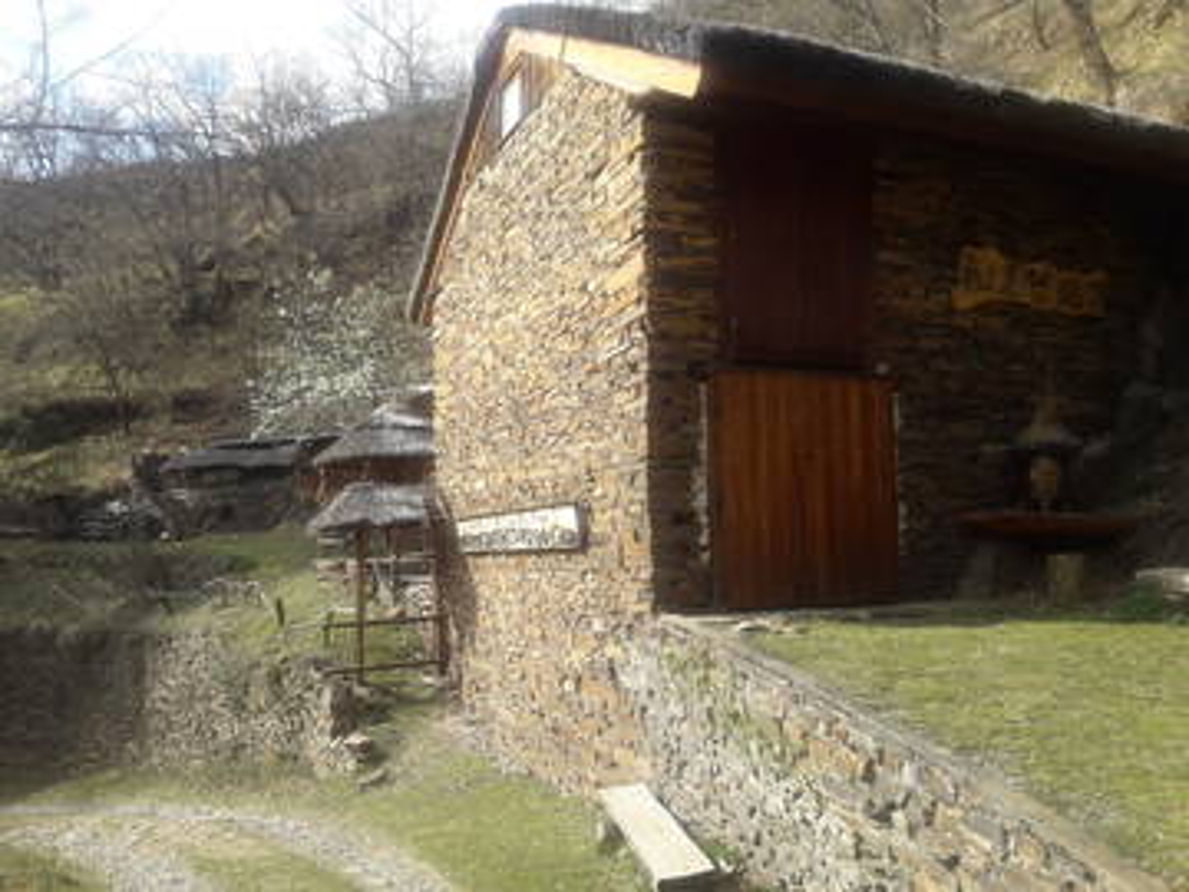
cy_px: 446
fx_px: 962
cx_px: 594
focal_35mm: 28
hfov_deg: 63.4
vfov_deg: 49.7
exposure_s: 1/818
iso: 40
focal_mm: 3.7
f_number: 1.9
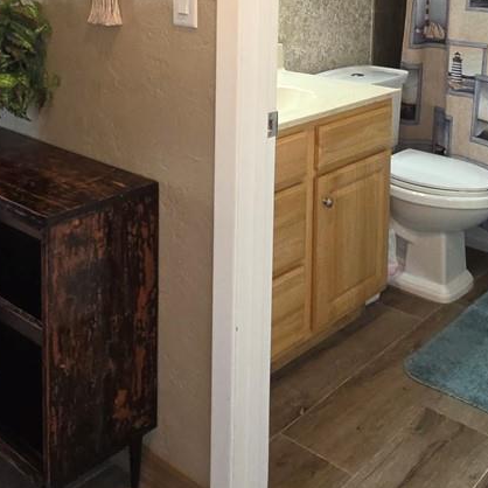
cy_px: 23
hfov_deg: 38.1
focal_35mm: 44
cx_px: 300
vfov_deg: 35.4
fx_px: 702
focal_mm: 2.2
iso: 200
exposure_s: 1/60
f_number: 1.9
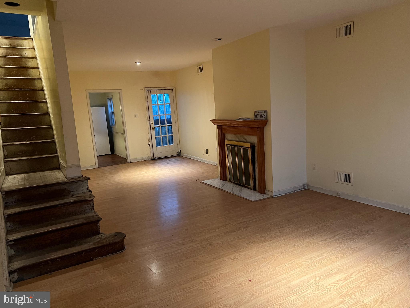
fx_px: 308
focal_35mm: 26
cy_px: 154
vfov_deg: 53.1
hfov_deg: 67.3
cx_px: 205
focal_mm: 5.7
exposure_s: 1/40
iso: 500
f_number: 1.5
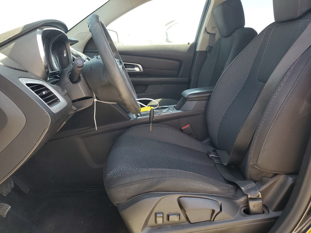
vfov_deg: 53.1
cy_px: 116
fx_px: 234
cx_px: 156
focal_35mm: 26
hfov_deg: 67.3
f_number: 1.5
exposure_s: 1/222
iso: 50
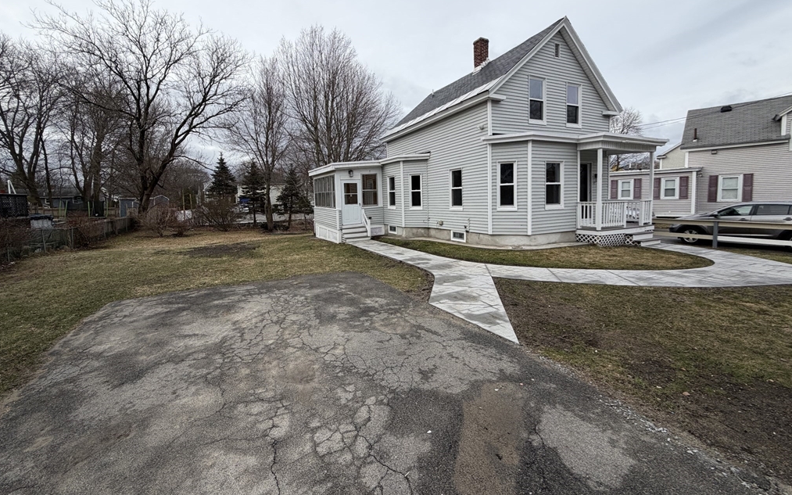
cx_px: 395
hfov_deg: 101.5
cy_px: 221
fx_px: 324
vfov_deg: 74.6
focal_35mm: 15
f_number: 2.2
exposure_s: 1/502
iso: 64
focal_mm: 2.22
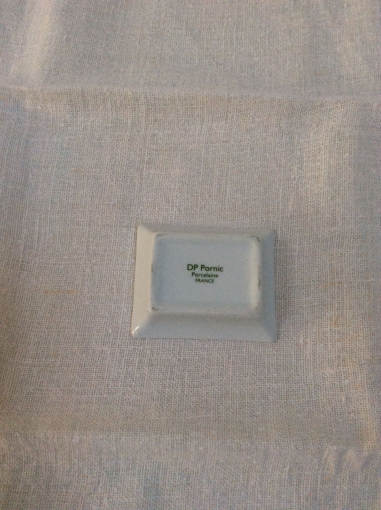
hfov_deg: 44.1
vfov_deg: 56.9
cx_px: 190
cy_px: 255
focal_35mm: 32
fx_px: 471
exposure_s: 1/25
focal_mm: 3.3
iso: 125
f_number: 2.4
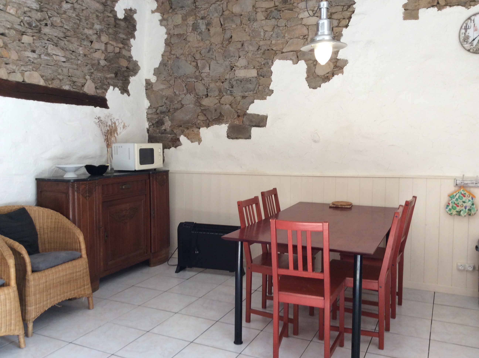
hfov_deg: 56.9
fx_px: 442
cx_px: 240
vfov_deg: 44.1
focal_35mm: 32
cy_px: 179
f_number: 2.4
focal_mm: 3.3
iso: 40
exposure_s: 1/33
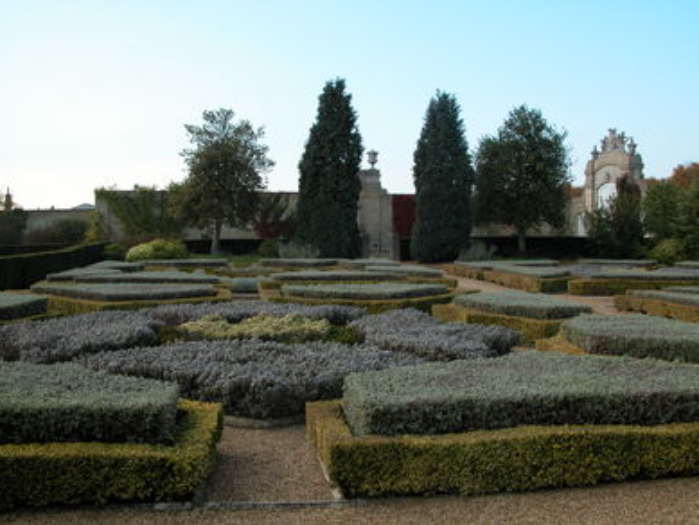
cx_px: 349
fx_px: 727
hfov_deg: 51.3
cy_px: 257
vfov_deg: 39.7
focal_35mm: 36
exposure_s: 1/161
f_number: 5
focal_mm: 8.9
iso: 100
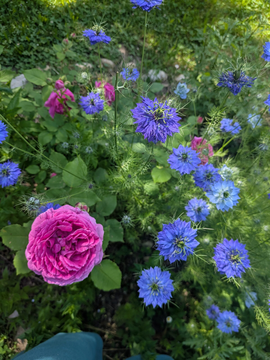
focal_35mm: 25
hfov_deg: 54.9
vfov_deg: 69.4
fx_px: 260
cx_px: 135
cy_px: 180
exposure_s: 1/380
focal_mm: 5.43
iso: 34
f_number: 1.89
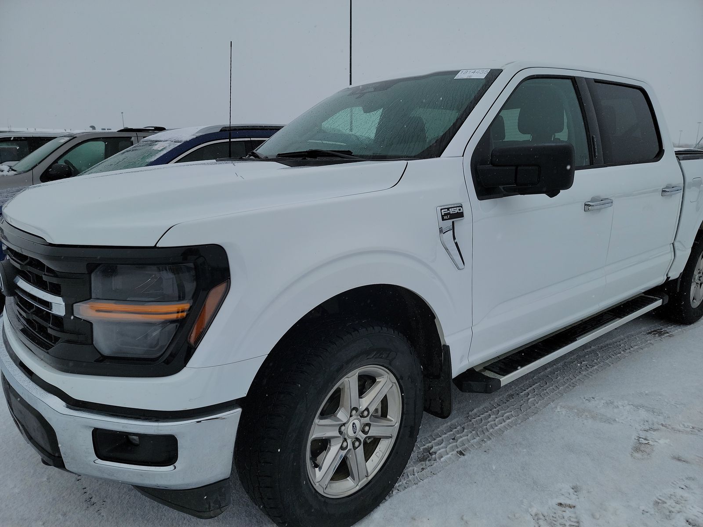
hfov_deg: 71.6
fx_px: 487
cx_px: 352
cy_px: 264
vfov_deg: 56.8
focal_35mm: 24
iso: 50
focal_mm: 6.7
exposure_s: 1/563
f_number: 1.8
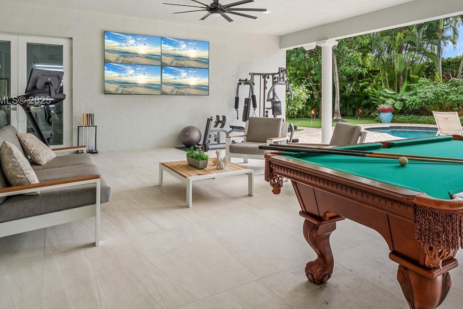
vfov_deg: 48.6
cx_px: 277
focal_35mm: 26
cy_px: 101
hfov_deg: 68.7
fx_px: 334
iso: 400
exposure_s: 1/50
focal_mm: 16
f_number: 8
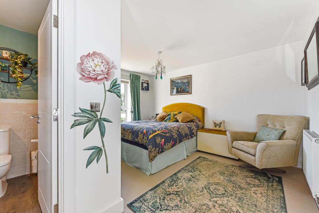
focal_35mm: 14
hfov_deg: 104.2
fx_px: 124
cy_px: 106
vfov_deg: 81.3
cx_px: 160
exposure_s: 1/25
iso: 400
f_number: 9
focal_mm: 14
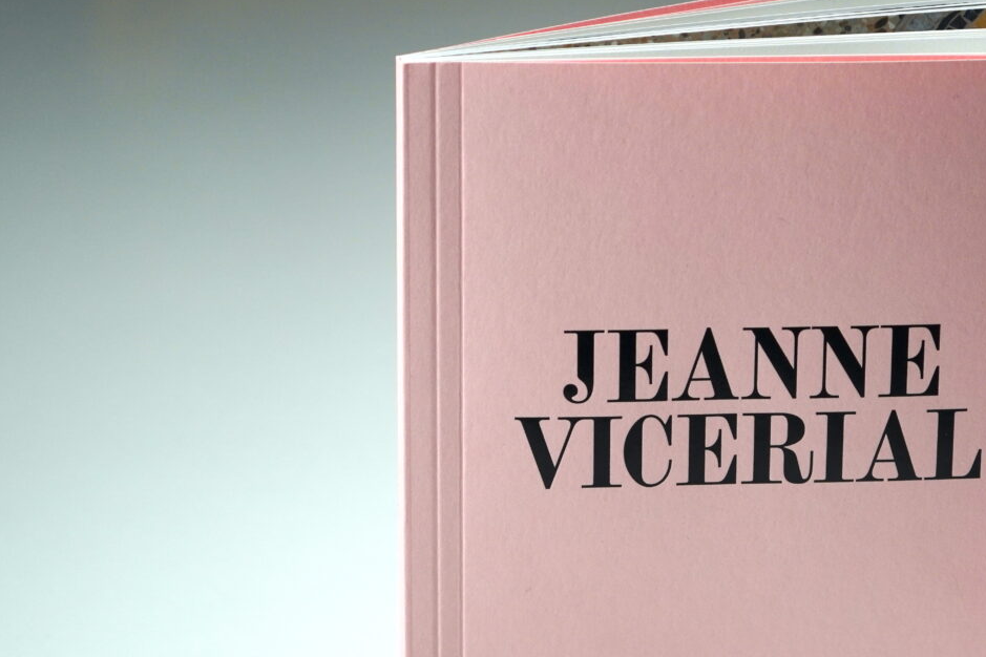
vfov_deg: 8.5
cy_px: 447
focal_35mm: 161
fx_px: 4409
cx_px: 671
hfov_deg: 12.7
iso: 320
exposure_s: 1/160
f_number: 4.5
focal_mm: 70
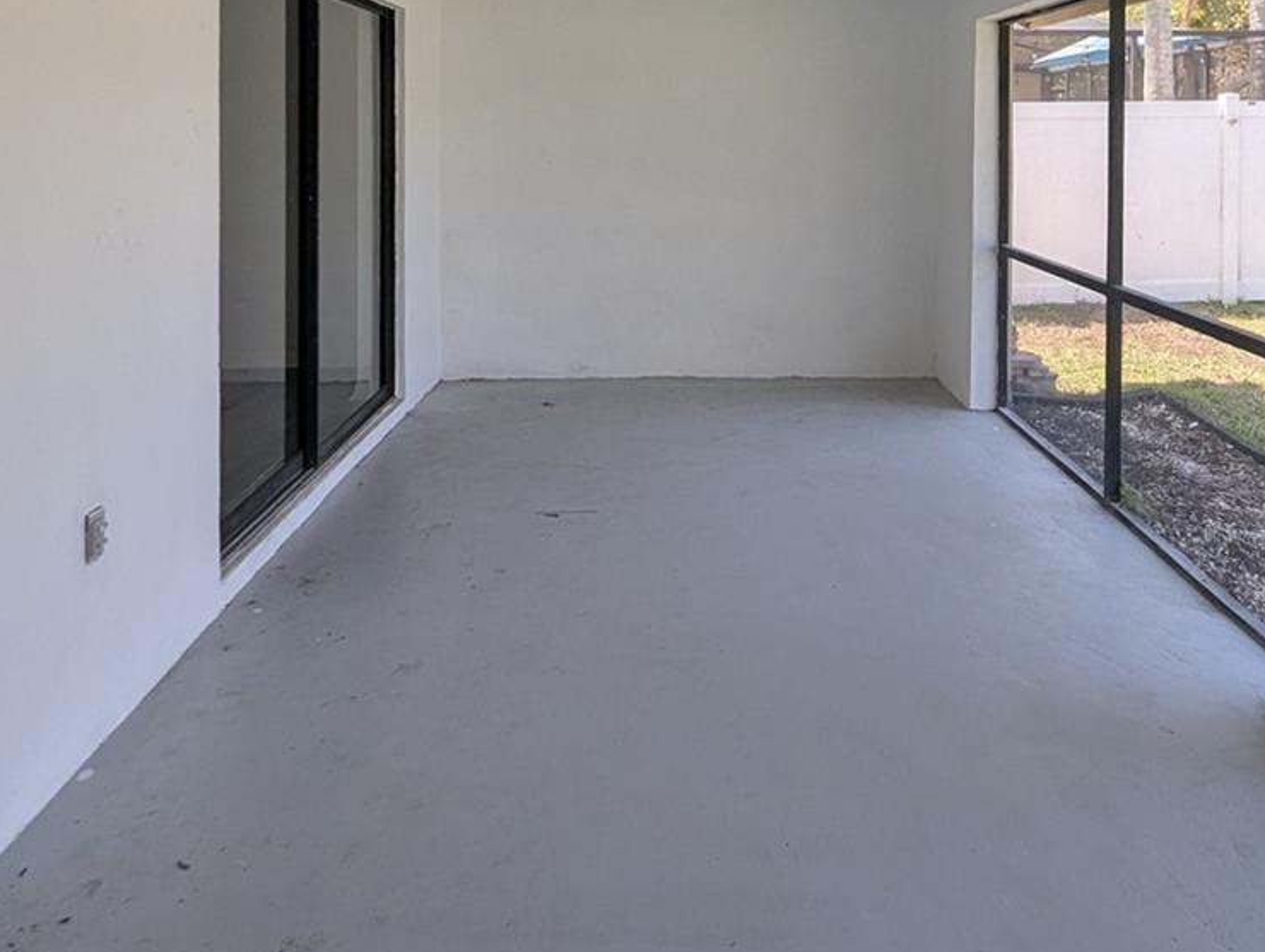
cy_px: 116
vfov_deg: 45.7
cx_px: 756
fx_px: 1025
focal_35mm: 28
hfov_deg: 62.8
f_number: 2.2
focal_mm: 1.95
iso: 45
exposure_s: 1/229
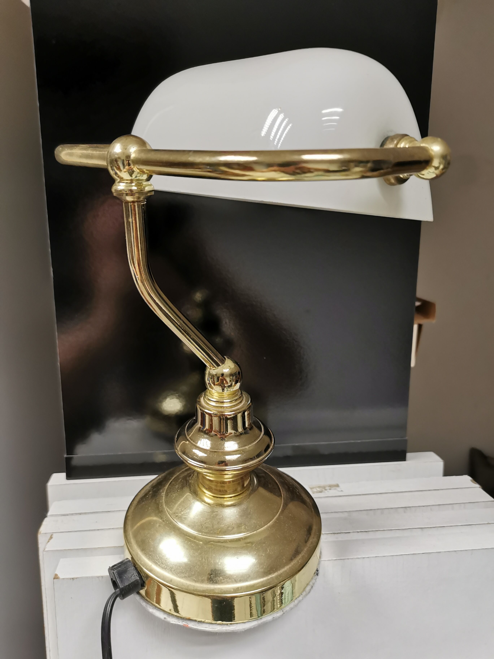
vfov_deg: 65.3
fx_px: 514
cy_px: 330
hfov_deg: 51.4
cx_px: 247
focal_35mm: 27
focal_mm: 5.58
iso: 200
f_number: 1.8
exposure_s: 1/100
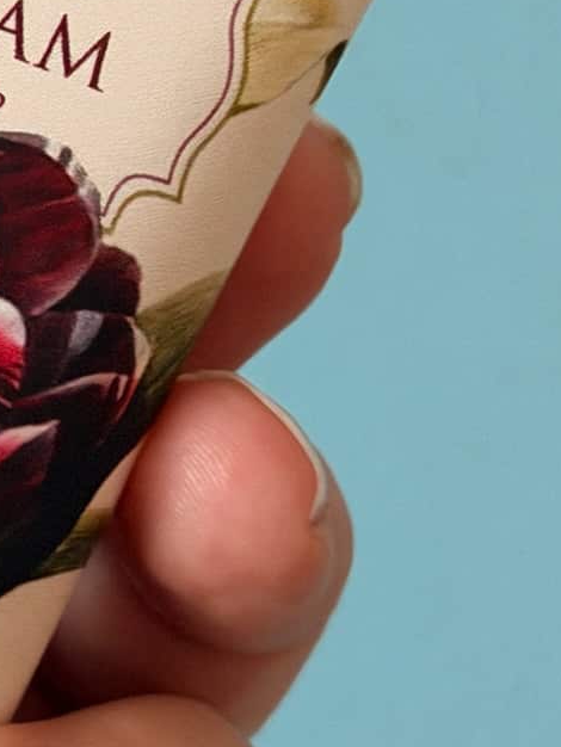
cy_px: 290
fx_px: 3390
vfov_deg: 12.6
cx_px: -168
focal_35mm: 157
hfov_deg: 9.3
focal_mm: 6.76
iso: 500
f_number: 1.78
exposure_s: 1/38
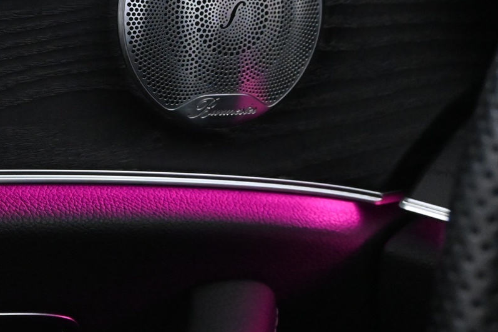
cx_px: 38
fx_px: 968
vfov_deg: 19.3
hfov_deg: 27.7
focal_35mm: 70
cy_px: 87
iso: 6400
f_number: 5.6
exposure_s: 1/40
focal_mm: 23
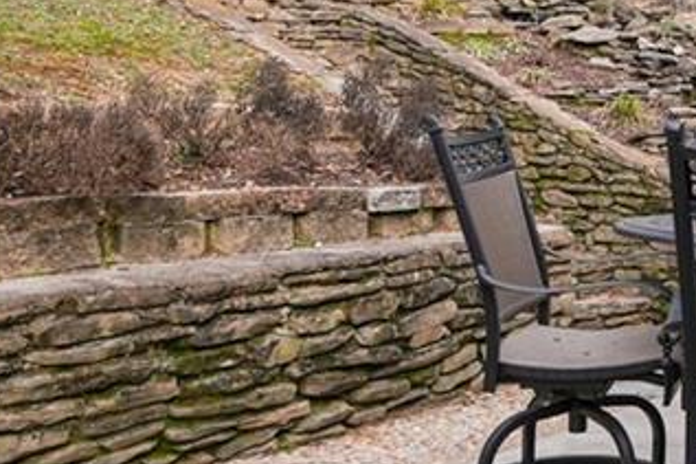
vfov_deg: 24.4
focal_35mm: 55
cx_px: 782
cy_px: 139
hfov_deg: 31.7
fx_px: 1063
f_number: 2.8
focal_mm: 17
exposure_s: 1/1600
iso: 100
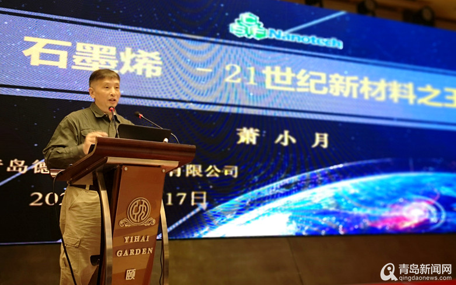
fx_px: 472
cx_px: 229
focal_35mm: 38
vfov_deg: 33.5
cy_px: 114
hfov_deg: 51.5
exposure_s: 1/36
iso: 200
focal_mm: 3.95
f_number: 1.8
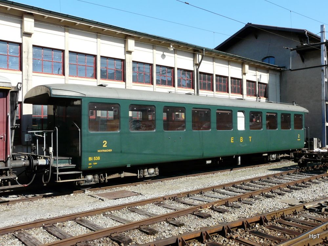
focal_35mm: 33
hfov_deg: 55.4
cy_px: 123
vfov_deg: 42.9
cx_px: 164
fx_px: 313
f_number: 5.6
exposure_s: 1/250
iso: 100
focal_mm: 5.4
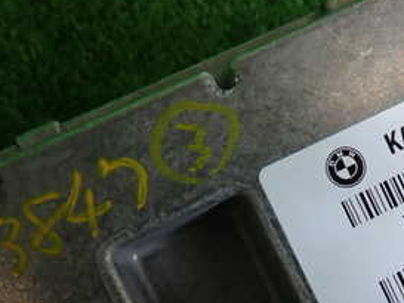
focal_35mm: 55
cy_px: 253
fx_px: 642
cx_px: 297
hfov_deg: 34.3
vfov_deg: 26.0
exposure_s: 1/60
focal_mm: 4.5
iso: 100
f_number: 2
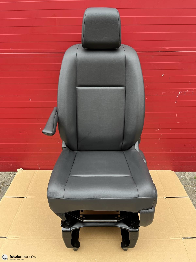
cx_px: 98
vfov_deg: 67.3
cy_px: 131
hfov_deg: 53.1
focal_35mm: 26
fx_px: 196
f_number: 1.6
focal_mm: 5.1
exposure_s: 1/121
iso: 50
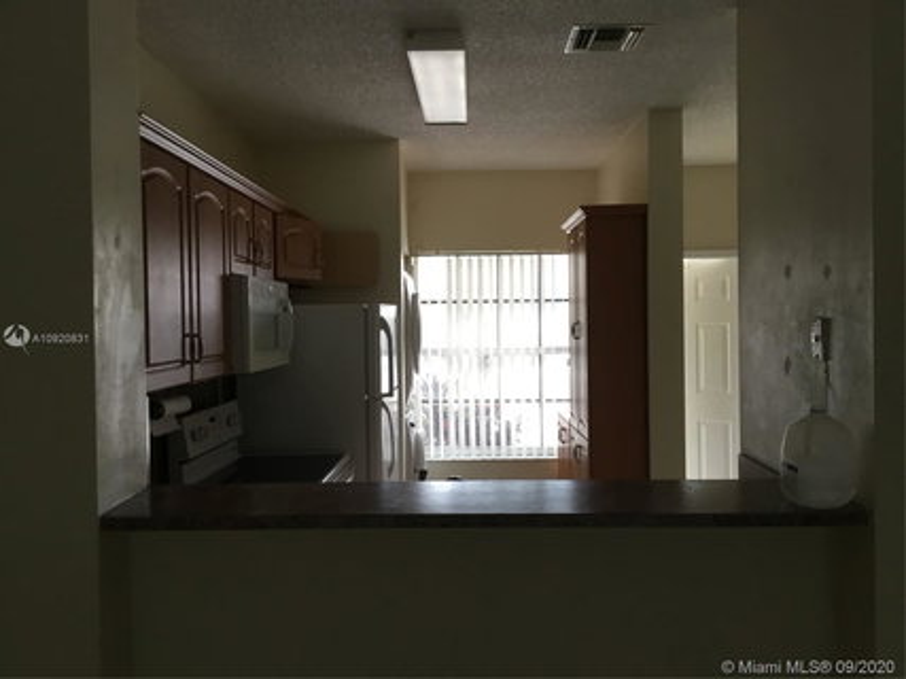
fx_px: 811
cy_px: 340
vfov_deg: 45.4
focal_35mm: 31
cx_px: 453
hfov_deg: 58.4
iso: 64
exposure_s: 1/30
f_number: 2.4
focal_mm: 3.3
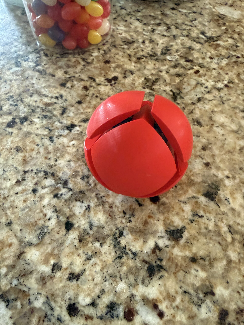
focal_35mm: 24
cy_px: 162
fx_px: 226
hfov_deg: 56.8
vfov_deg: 71.6
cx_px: 122
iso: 640
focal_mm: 2.22
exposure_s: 1/60
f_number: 2.2
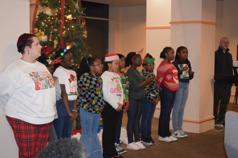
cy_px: 79
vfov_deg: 21.6
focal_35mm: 63
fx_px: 416
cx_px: 119
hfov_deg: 31.9
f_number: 5
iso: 3200
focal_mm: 42
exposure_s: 1/60
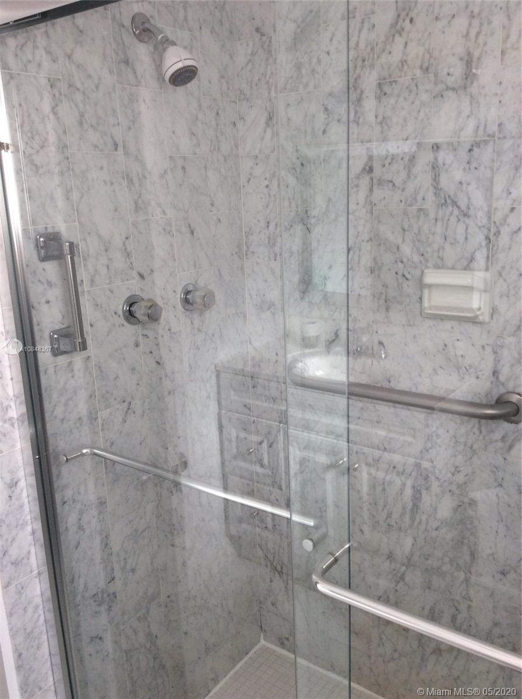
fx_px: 645
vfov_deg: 56.9
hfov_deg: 44.0
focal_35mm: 32
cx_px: 261
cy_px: 350
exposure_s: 1/60
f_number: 2.4
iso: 50
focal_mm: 3.3
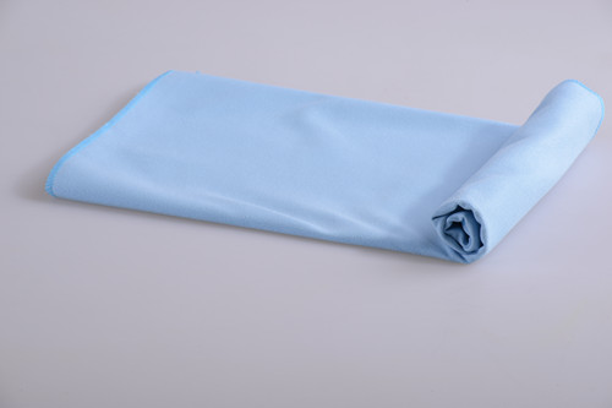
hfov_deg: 13.3
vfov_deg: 8.8
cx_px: 306
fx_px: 2634
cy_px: 204
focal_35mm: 155
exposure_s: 1/125
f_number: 20
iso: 100
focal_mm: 155
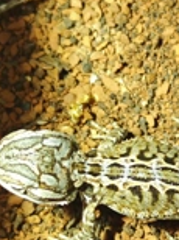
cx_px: 160
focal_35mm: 151
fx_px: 1044
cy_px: 179
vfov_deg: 13.1
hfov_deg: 9.8
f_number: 2
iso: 200
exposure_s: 1/100
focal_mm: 8.72
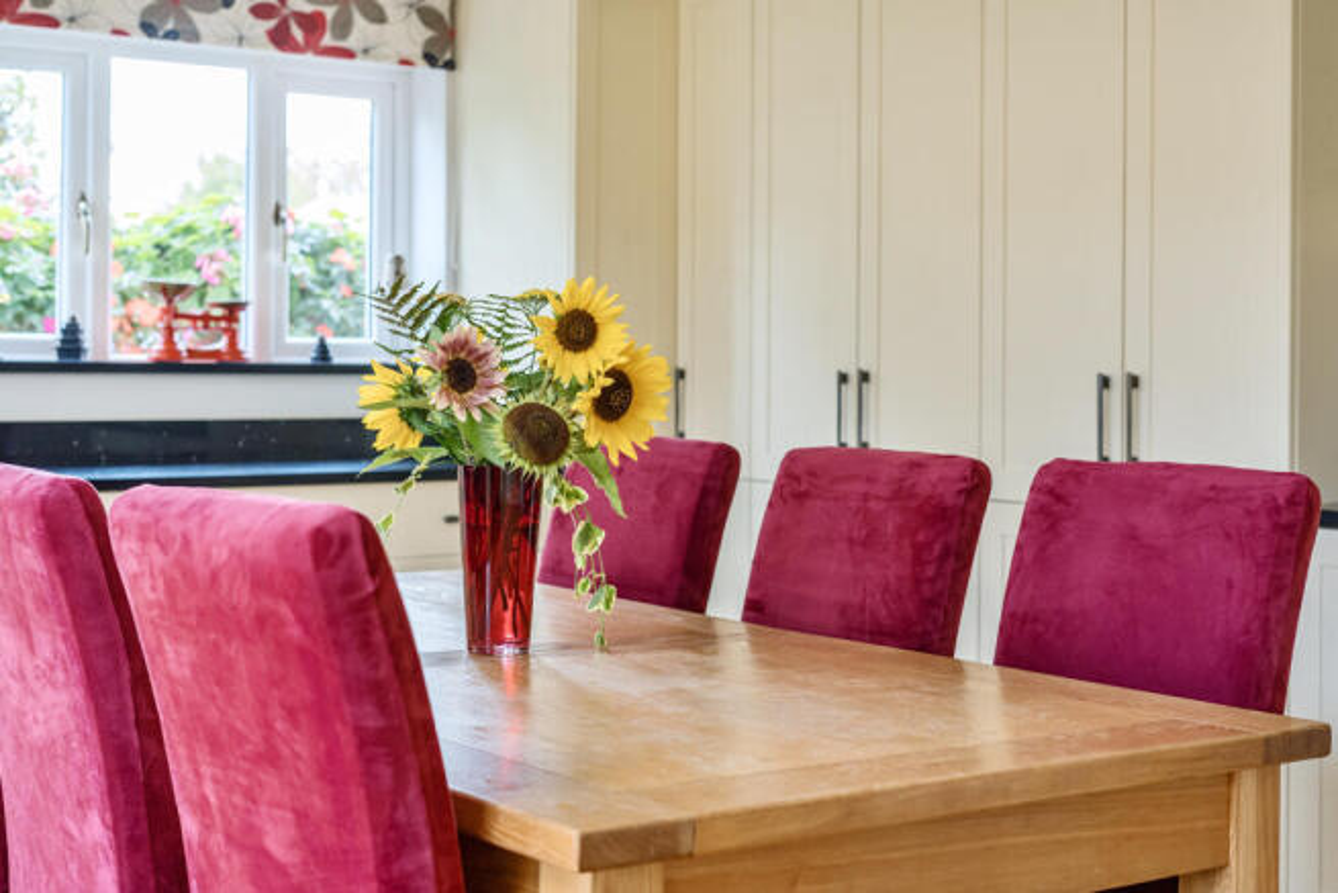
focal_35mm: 50
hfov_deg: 39.6
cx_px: 669
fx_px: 1859
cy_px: 446
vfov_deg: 27.0
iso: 1250
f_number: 4
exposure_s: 1/160
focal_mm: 50
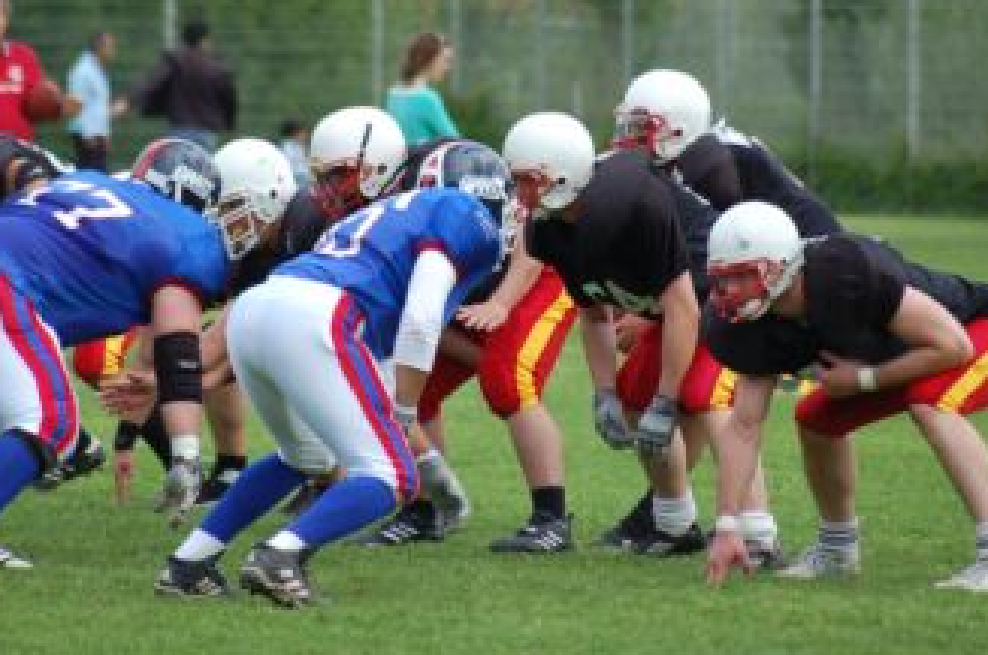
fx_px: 12523
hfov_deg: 4.5
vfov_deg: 3.0
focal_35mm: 457
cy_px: 244
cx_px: 452
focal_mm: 220
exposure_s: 1/800
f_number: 5.3
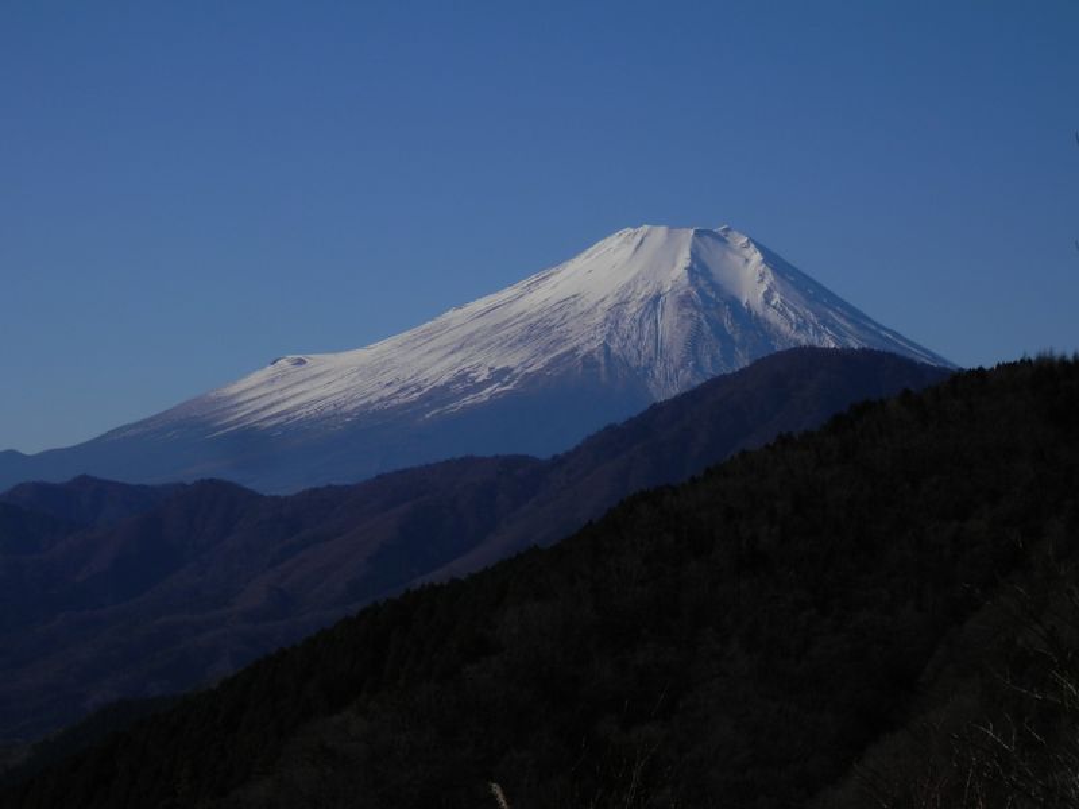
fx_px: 3990
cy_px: 404
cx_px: 540
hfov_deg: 15.4
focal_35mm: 128
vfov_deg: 11.6
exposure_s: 1/200
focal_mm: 22.9
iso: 80
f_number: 14.9
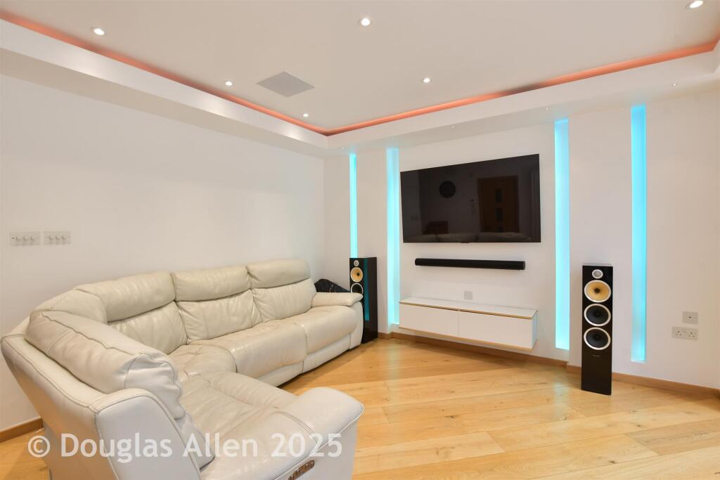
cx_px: 360
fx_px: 320
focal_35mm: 16
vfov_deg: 73.8
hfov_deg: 96.7
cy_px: 240
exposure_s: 1/8
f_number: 8
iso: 200
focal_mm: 11
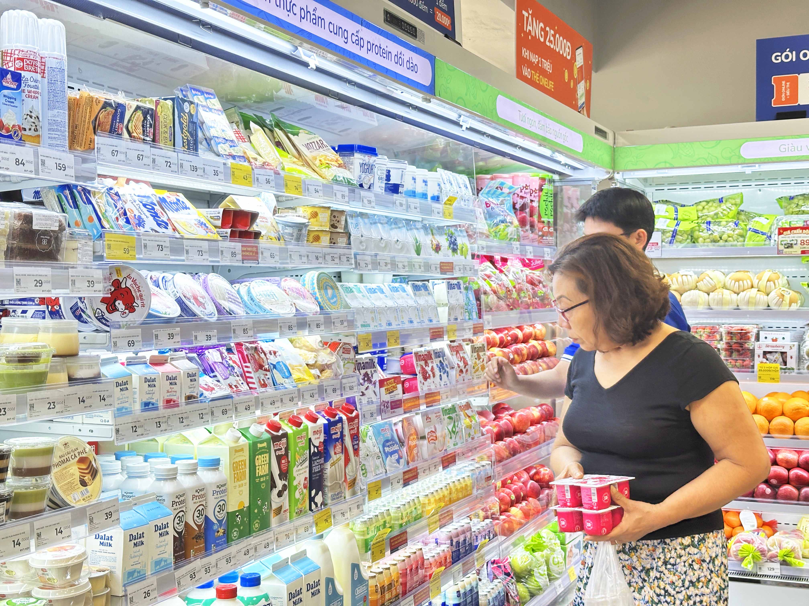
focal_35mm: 48
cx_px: 404
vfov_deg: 30.3
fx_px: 1122
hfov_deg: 39.7
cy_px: 303
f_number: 1.78
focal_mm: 6.86
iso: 80
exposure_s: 1/100
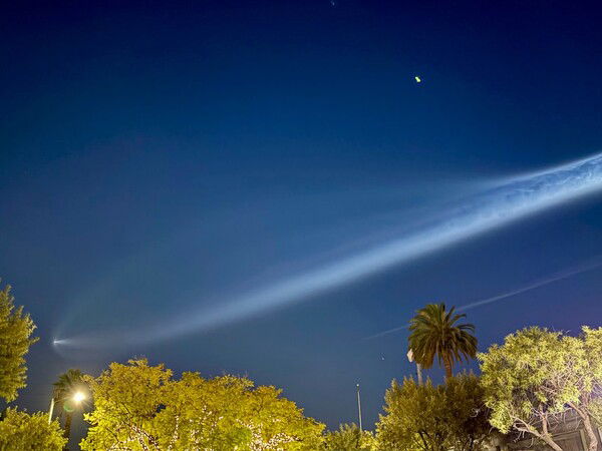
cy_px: 226
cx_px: 301
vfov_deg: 53.1
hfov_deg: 67.3
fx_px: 452
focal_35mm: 26
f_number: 1.6
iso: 1250
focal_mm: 5.96
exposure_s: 1/9
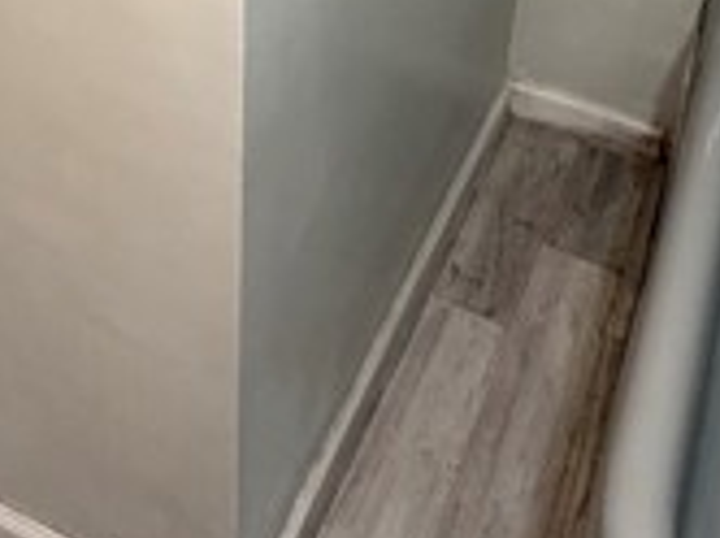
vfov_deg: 23.2
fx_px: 1122
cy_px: -200
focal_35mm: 54
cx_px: 399
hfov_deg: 35.6
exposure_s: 1/60
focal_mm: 2.22
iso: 250
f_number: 2.2
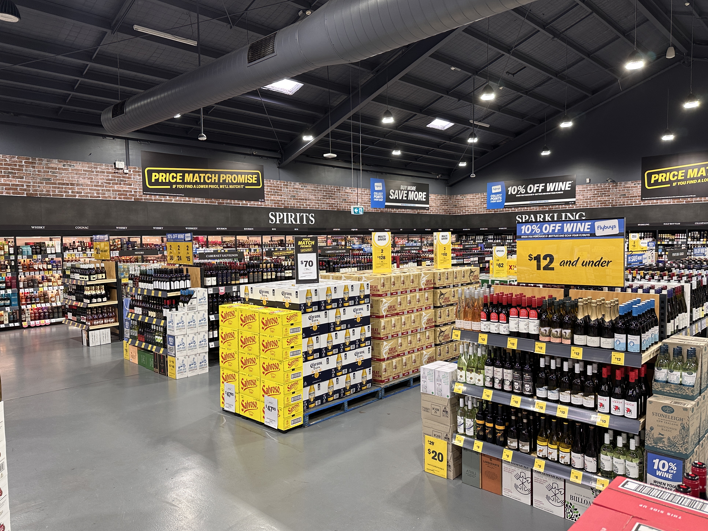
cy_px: 267
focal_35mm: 25
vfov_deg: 54.9
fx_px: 511
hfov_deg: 69.4
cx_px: 366
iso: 160
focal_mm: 6.86
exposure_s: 1/100
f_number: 1.78
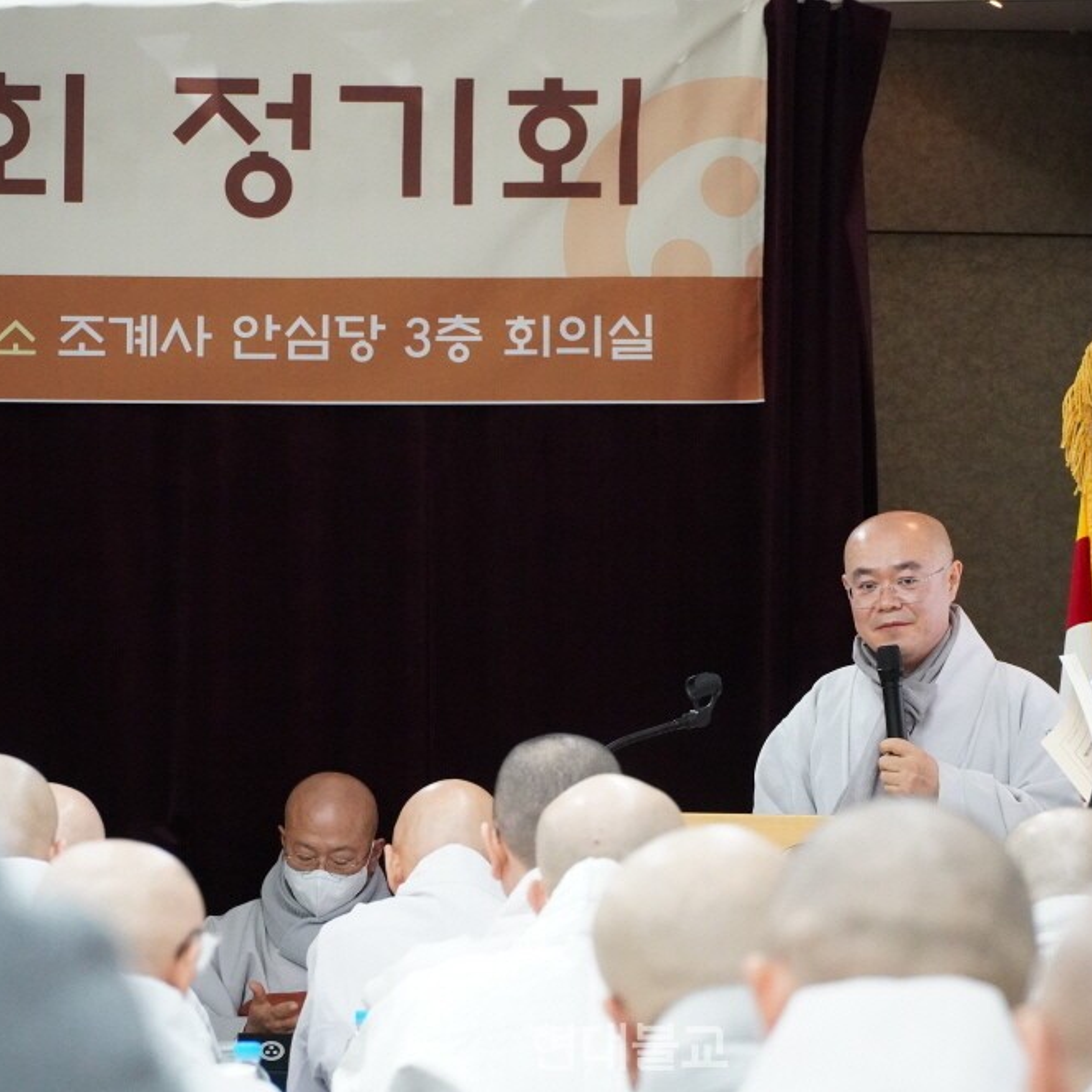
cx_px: 604
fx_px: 8303
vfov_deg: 7.5
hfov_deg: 7.5
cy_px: 547
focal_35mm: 233
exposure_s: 1/160
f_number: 5.6
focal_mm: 121
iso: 6400
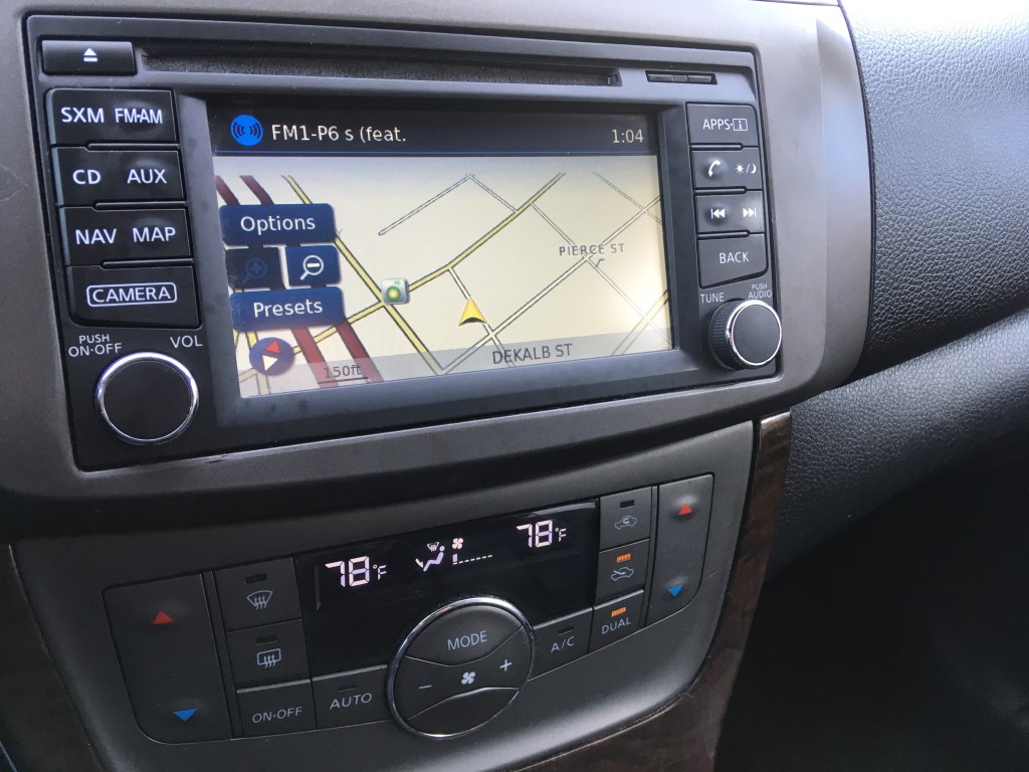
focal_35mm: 29
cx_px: 514
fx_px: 862
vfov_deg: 48.2
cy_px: 386
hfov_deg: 61.7
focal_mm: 4.15
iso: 32
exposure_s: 1/40
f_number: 2.2
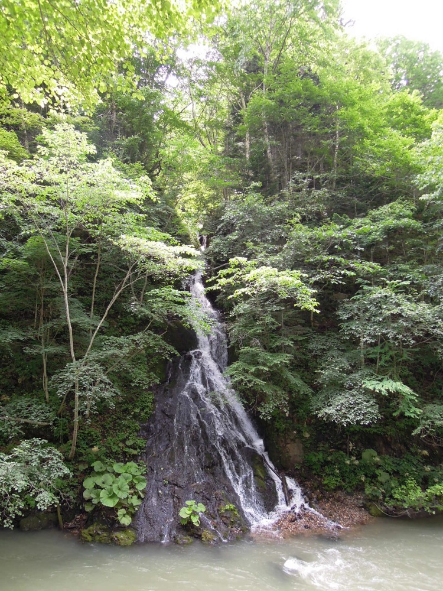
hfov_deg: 56.8
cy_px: 296
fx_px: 410
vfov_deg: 71.6
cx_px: 222
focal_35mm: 24
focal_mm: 4.3
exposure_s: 1/100
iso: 160
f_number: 2.8
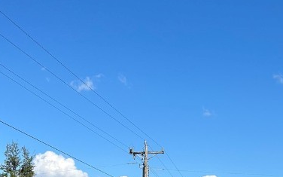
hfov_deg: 26.9
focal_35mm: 75
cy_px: 223
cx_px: 230
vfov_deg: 16.5
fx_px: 578
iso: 50
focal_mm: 5.7
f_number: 1.5
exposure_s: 1/4115
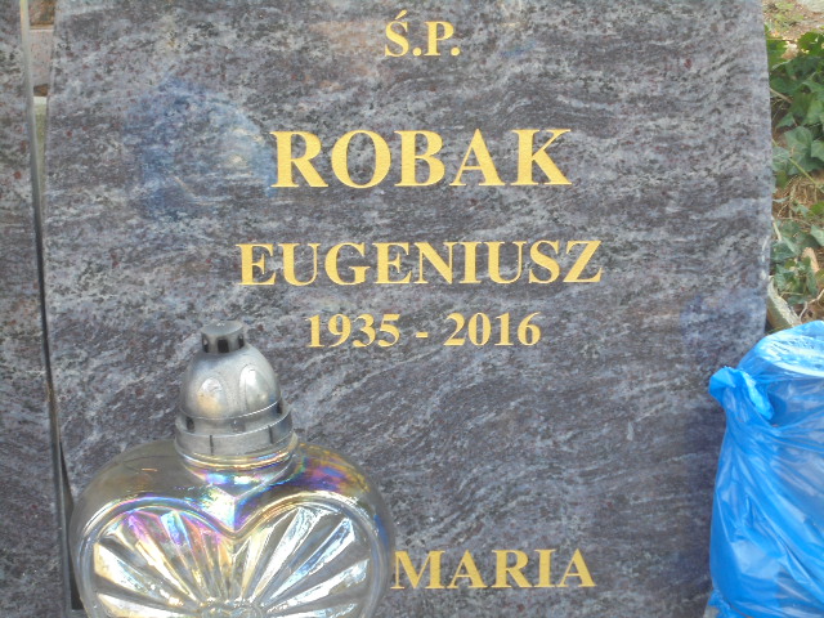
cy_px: 309
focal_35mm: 83
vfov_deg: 17.8
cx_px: 412
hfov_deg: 23.6
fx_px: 1976
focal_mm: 14.9
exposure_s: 1/30
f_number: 6.7
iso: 200
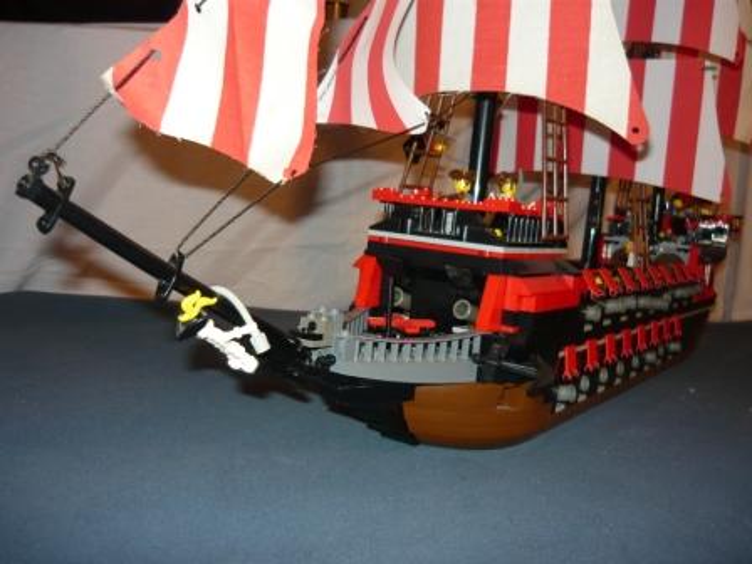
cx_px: 376
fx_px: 717
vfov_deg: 42.9
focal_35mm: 33
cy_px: 282
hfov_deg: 55.4
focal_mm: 5.5
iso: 100
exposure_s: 1/30
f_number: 2.8
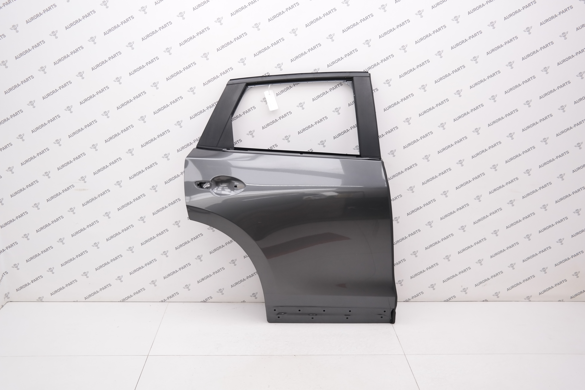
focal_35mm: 38
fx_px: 617
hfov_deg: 50.7
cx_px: 292
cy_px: 195
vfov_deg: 35.1
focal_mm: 25
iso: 200
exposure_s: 1/80
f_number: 4
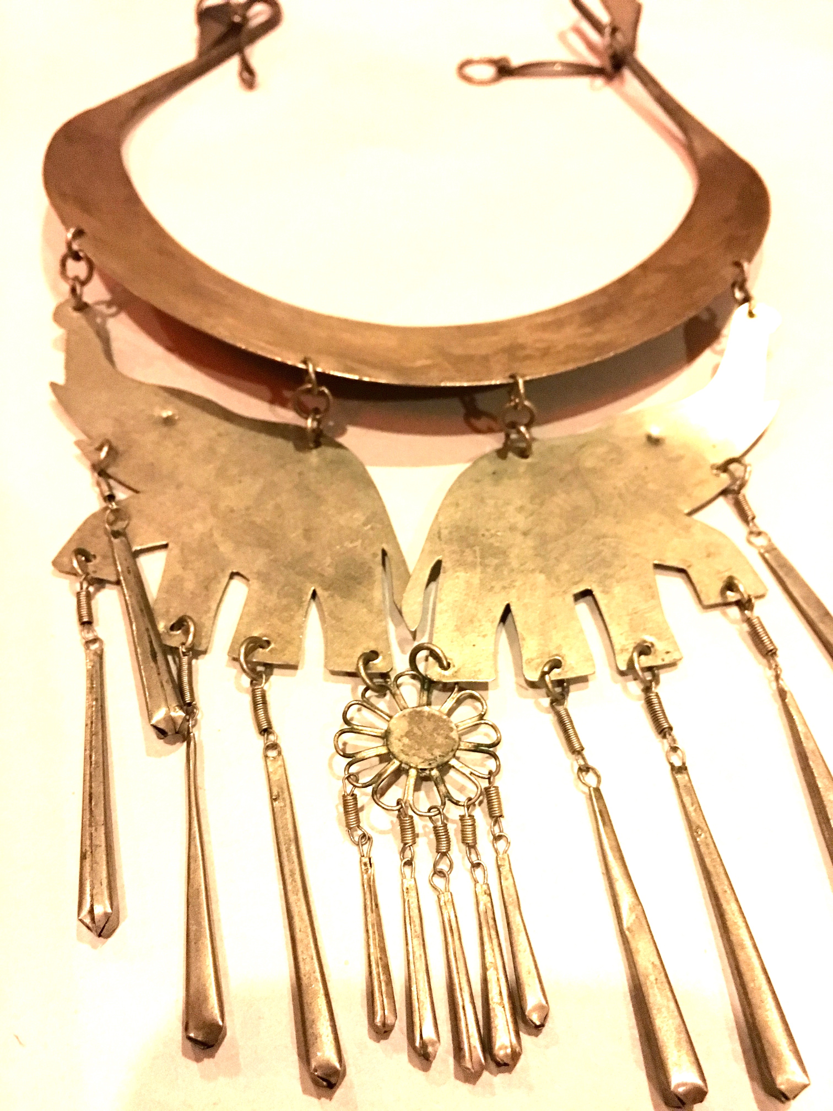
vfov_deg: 61.7
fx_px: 930
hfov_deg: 48.2
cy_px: 556
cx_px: 416
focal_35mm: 29
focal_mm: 4.15
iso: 250
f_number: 2.2
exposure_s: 1/15
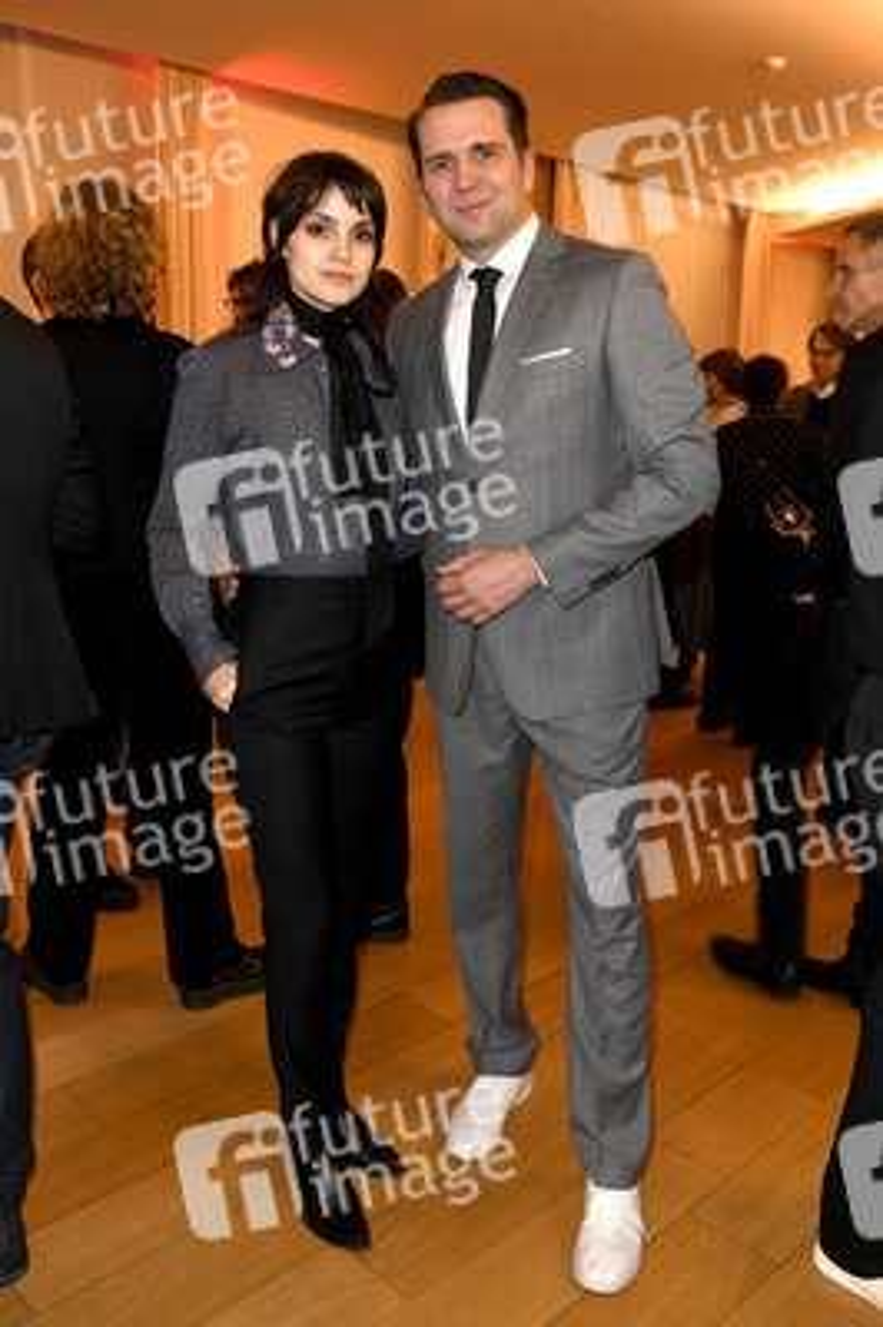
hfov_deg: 44.9
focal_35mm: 29
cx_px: 442
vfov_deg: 63.7
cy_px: 664
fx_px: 1069
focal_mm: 29
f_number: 5
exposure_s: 1/60
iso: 1600
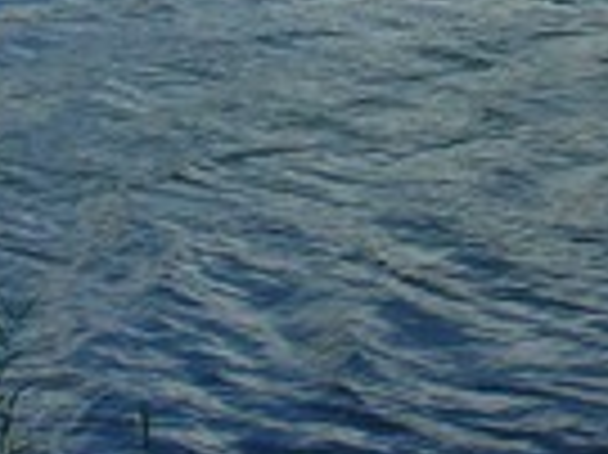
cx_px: 1261
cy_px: -670
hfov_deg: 9.4
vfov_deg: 7.1
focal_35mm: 195
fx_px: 3422
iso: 100
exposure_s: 1/250
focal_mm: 7.4
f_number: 4.5
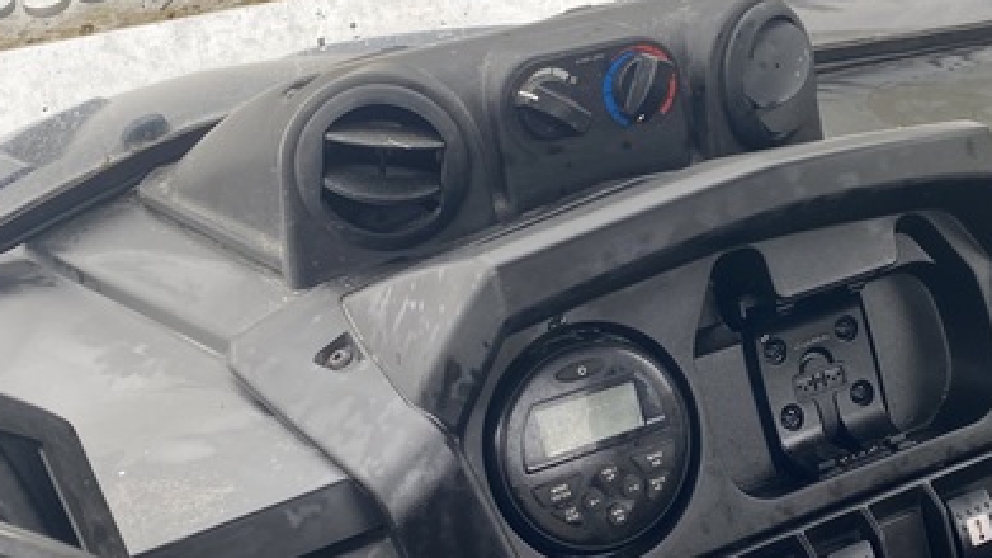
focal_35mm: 58
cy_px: 304
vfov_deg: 20.7
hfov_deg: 35.7
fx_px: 1526
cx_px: 652
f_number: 1.8
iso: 32
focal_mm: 4.25
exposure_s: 1/122
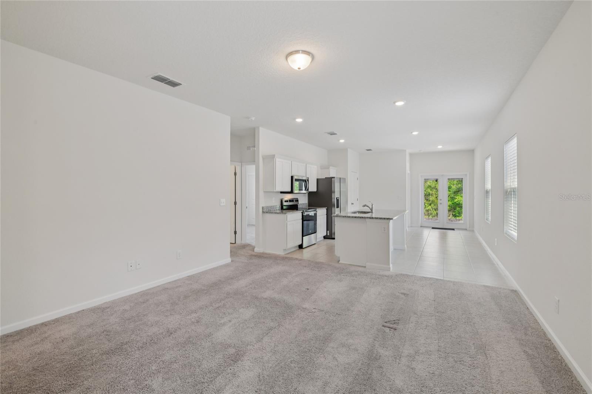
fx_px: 263
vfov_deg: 73.7
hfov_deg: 96.7
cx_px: 296
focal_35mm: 16
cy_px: 197
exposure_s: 1/40
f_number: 8
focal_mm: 16
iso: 400
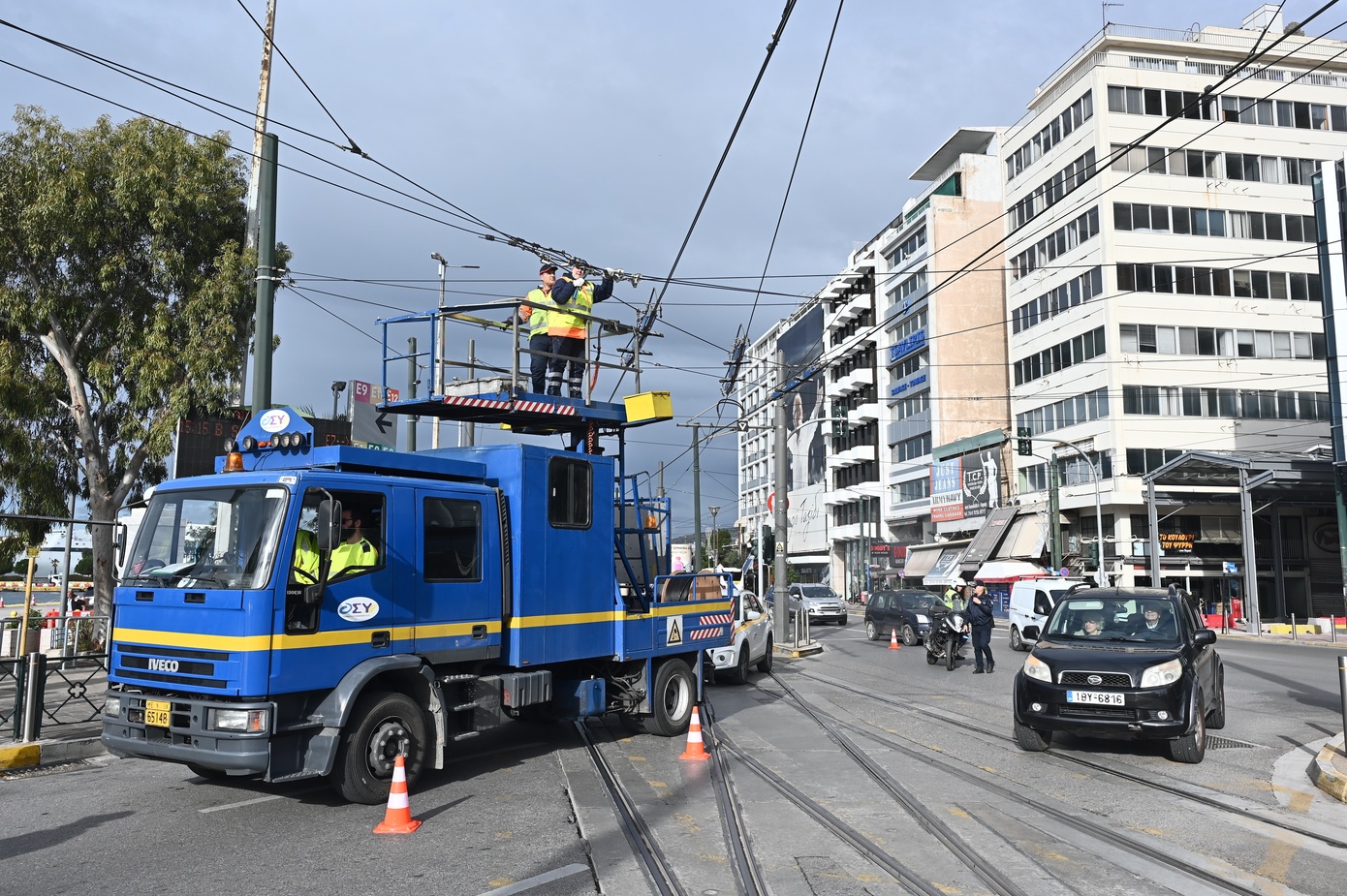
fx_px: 1010
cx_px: 674
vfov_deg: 47.9
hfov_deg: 67.4
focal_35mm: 27
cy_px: 448
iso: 160
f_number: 7.1
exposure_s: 1/640
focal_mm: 27
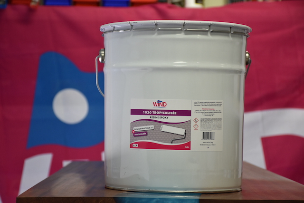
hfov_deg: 19.5
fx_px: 887
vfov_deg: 13.0
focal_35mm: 105
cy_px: 102
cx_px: 152
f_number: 5
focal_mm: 70
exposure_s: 1/60
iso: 720
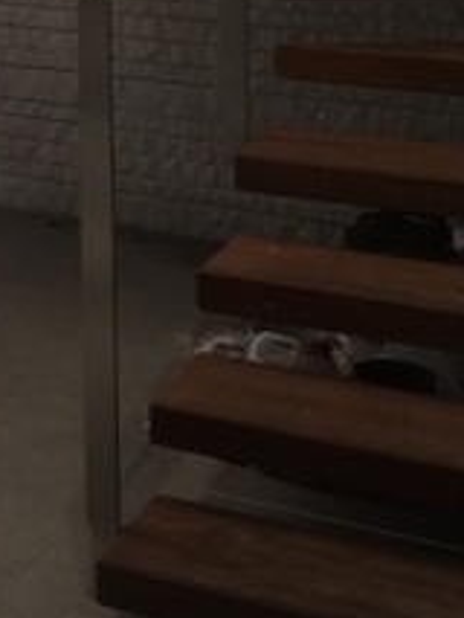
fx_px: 1678
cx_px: -148
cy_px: -236
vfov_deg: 19.0
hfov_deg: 15.0
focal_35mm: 94
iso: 100
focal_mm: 4.12
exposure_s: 1/33
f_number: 2.2
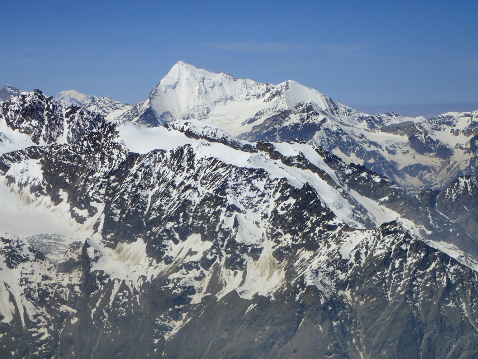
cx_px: 239
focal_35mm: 100
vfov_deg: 14.8
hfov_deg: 19.6
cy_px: 180
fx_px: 1381
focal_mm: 18
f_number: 6.3
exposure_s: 1/640
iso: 100
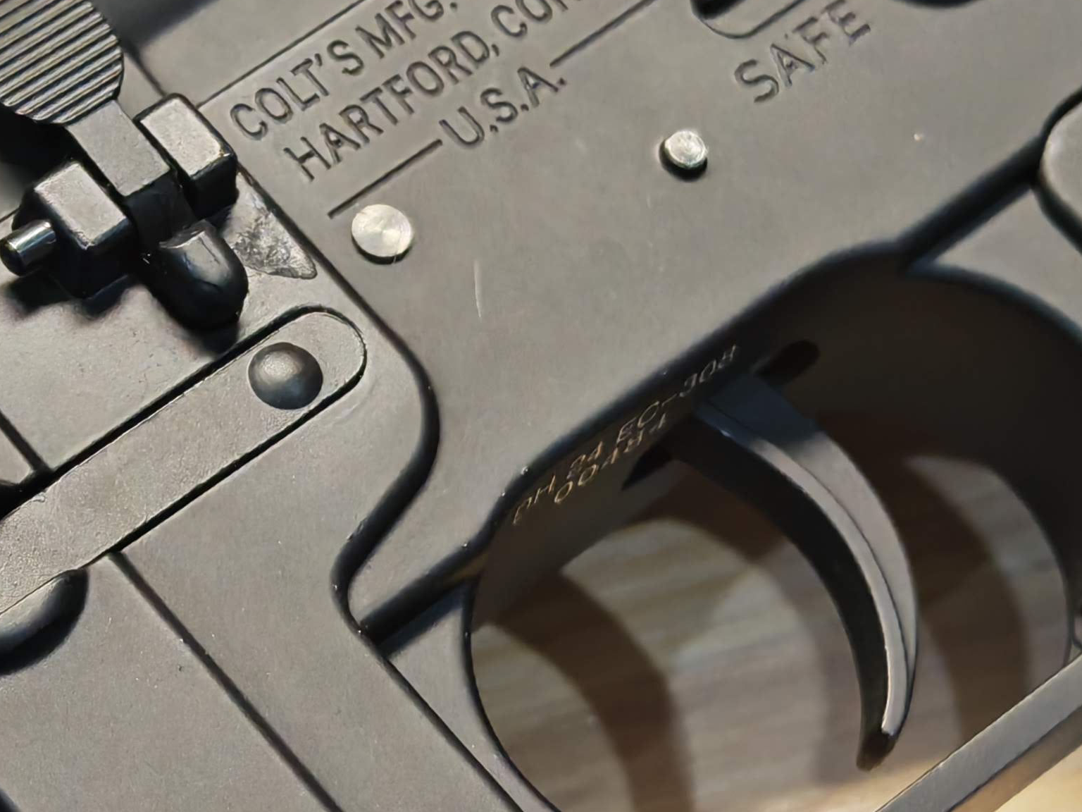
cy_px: 441
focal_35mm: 128
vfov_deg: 11.6
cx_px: 263
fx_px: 4001
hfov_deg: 15.3
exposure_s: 1/100
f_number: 2
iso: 200
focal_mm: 6.83
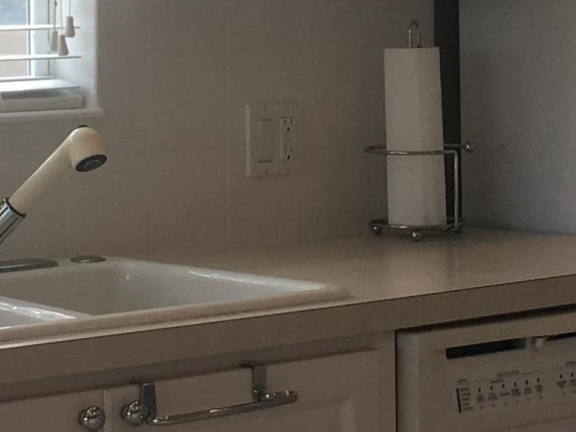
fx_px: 2463
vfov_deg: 10.0
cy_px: 11
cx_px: 366
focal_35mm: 148
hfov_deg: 13.3
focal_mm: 4.15
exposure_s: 1/120
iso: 32
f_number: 2.2
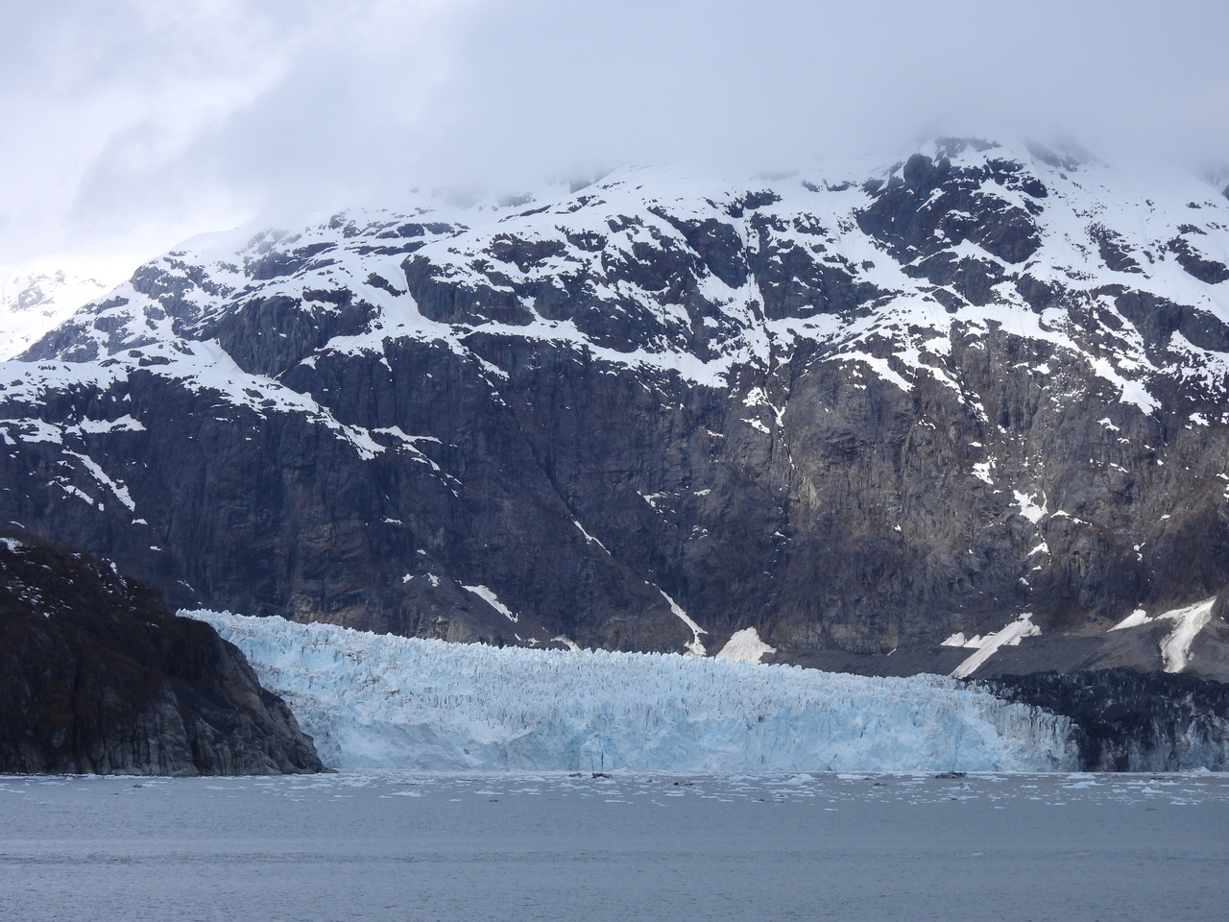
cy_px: 461
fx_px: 3373
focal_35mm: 95
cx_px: 614
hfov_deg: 20.7
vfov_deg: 15.6
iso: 100
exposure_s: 1/1600
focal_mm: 17
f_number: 4
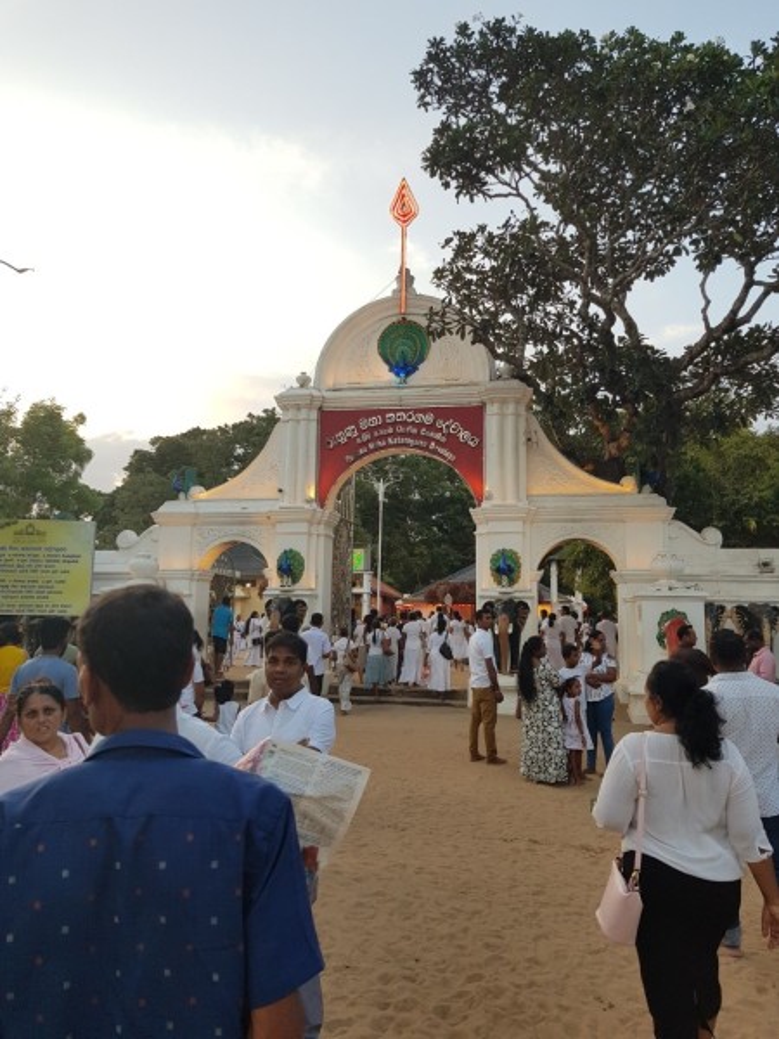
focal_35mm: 26
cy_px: 520
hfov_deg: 53.1
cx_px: 390
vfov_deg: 67.3
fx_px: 780
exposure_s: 1/120
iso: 50
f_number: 1.7
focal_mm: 4.2
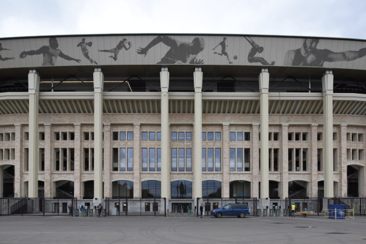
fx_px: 244
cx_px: 183
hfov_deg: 73.7
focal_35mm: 24
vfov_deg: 53.2
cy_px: 122
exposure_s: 1/160
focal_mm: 24
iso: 200
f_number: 8
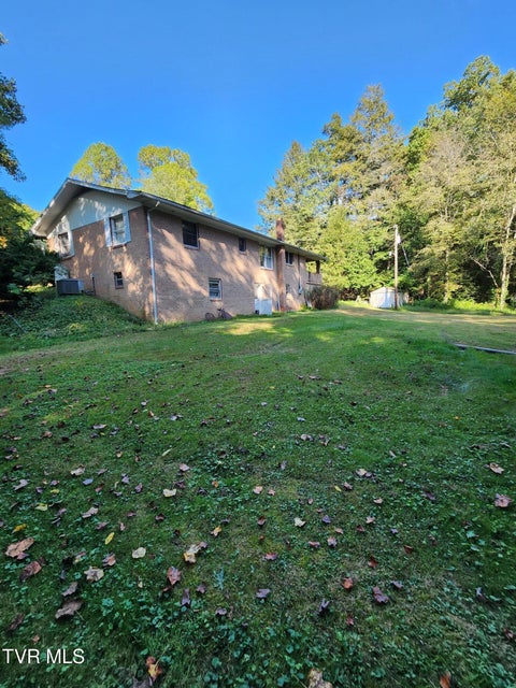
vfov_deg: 106.2
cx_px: 258
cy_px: 344
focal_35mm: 13
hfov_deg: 89.9
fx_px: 258
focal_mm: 2.2
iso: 50
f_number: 2.2
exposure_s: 1/279
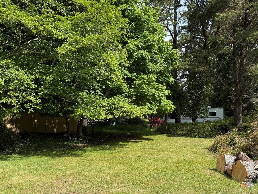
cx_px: 149
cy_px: 116
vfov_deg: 42.8
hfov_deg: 55.1
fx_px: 246
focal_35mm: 33
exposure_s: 1/1855
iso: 80
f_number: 1.78
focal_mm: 6.76
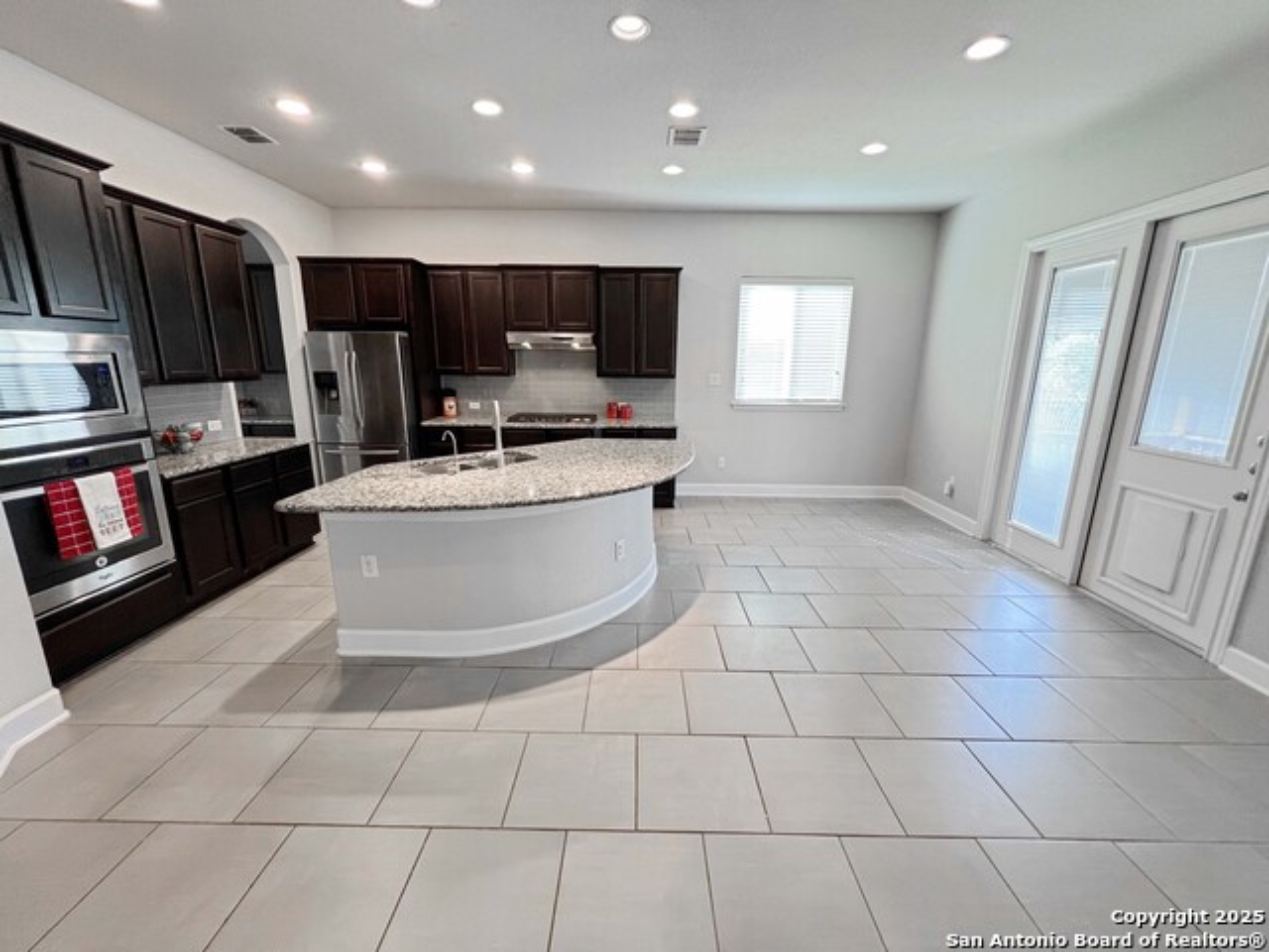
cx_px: 634
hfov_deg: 106.2
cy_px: 476
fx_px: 477
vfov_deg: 89.9
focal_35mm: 13
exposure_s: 1/120
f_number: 1.8
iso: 160
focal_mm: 1.57
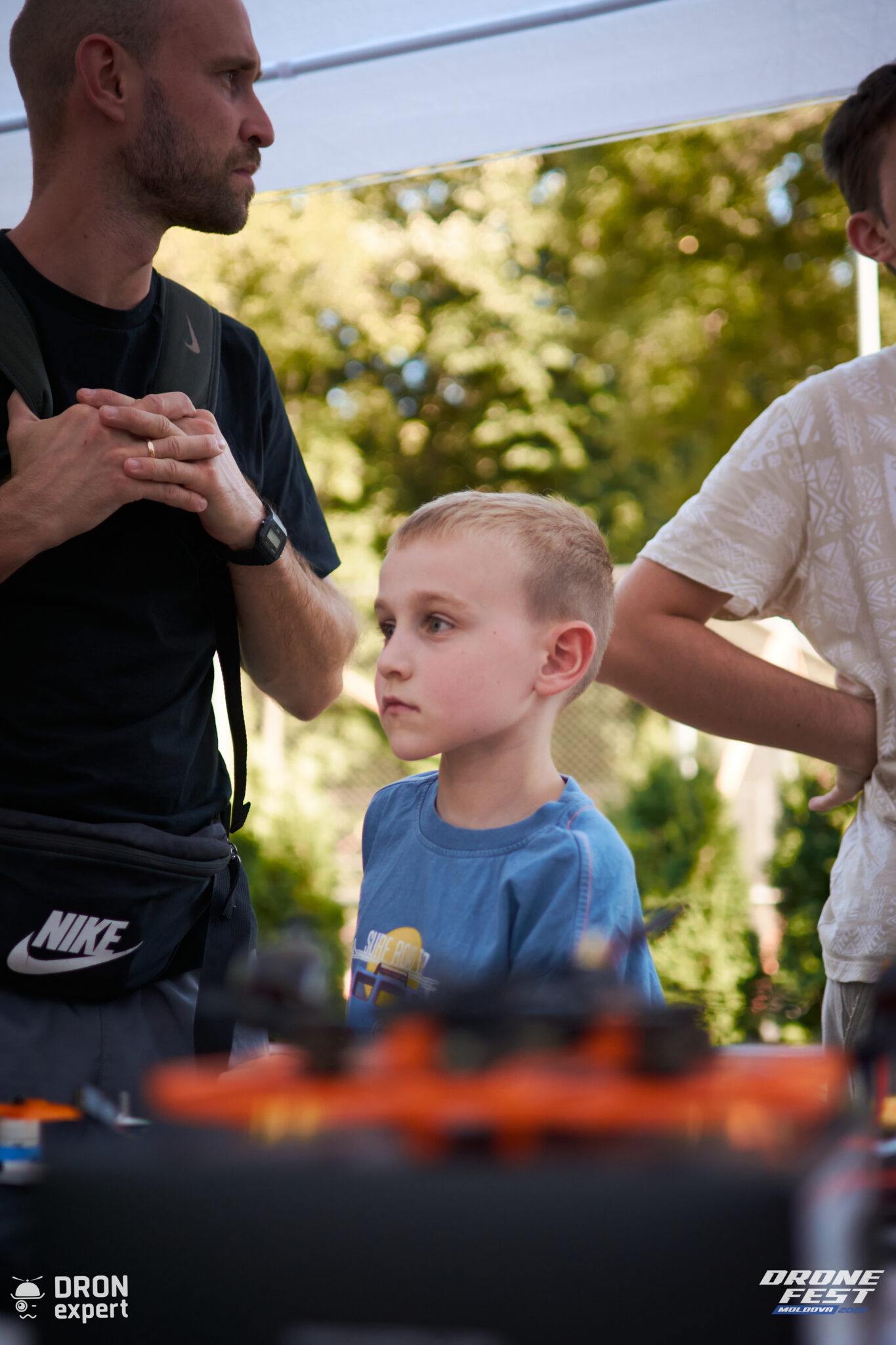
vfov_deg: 37.9
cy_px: 672
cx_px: 448
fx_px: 1960
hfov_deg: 25.7
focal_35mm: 52
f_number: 1.8
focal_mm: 35
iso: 500
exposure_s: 1/1600
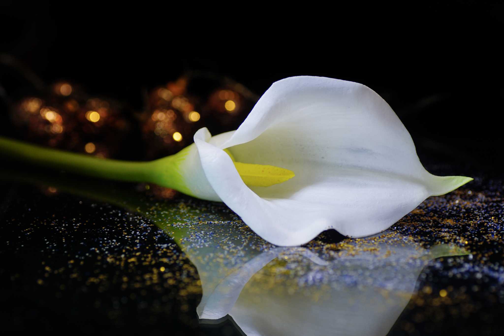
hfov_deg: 15.2
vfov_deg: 10.2
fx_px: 1890
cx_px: 252
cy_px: 168
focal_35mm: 135
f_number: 4
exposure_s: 1/320
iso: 100
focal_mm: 90
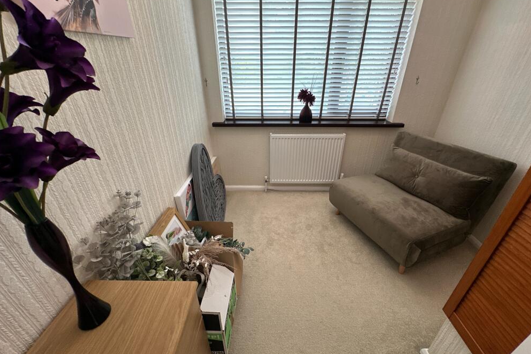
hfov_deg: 100.4
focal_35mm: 15
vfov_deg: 77.3
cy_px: 172
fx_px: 221
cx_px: 270
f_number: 2.2
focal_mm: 2.22
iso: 160
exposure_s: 1/100
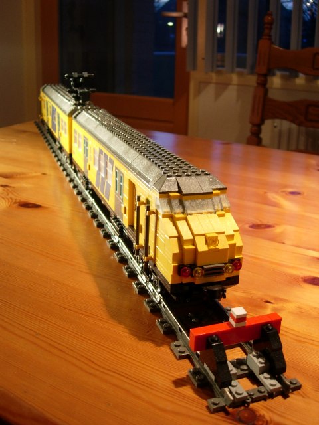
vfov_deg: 49.0
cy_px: 212
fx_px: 467
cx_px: 160
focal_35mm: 38
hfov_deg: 37.7
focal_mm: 7.8
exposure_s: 1/6.9
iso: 64
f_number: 2.8
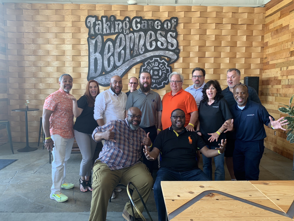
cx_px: 147
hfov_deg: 67.3
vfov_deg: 53.1
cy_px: 110
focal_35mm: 26
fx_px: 221
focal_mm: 4.25
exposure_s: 1/60
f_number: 1.8
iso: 50
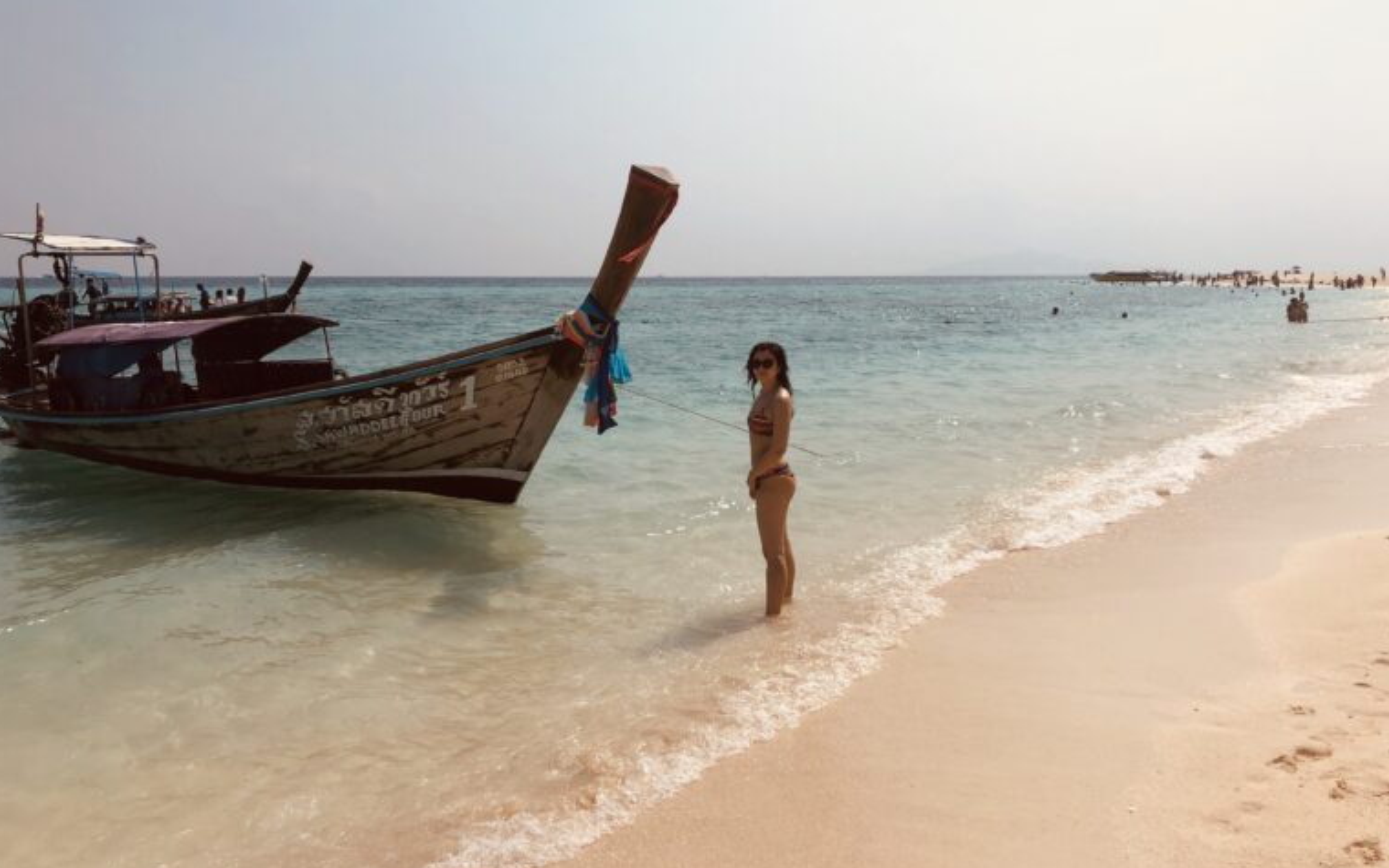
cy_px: 364
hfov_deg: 62.9
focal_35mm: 30
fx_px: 1136
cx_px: 691
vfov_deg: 41.7
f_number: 1.8
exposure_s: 1/6897
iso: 20
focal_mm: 3.99
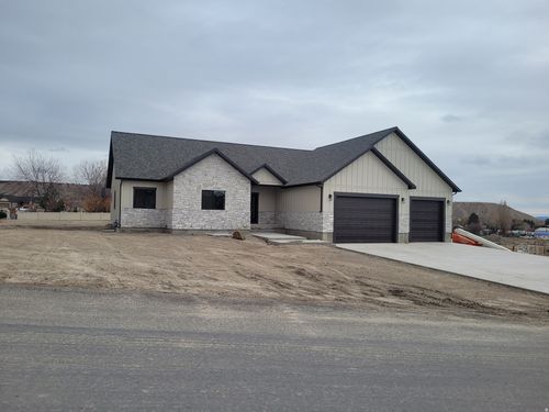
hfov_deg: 67.3
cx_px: 274
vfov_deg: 53.1
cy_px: 206
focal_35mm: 26
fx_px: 412
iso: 40
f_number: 1.8
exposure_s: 1/1108
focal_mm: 5.4
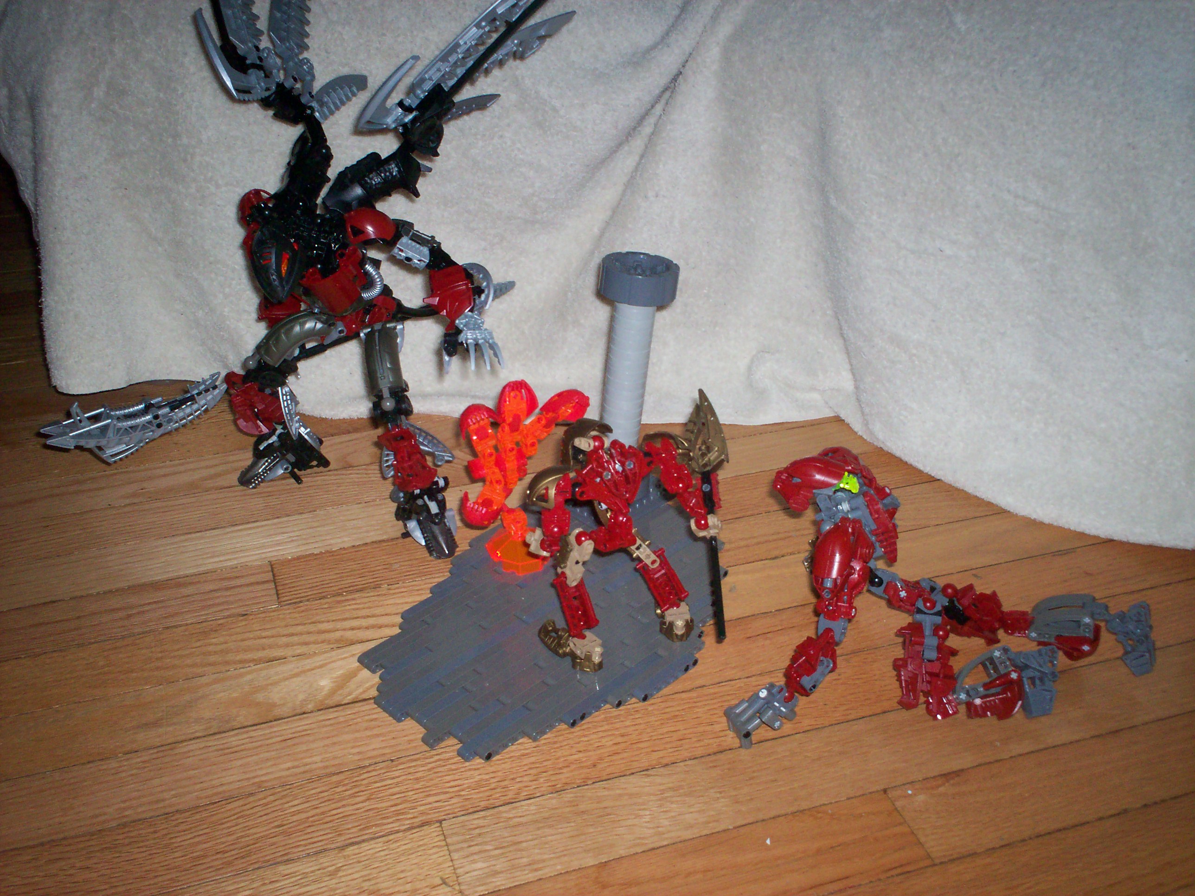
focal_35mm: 36
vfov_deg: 39.7
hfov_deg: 51.4
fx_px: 1243
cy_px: 448
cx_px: 598
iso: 140
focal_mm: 6
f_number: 4.5
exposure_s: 1/60
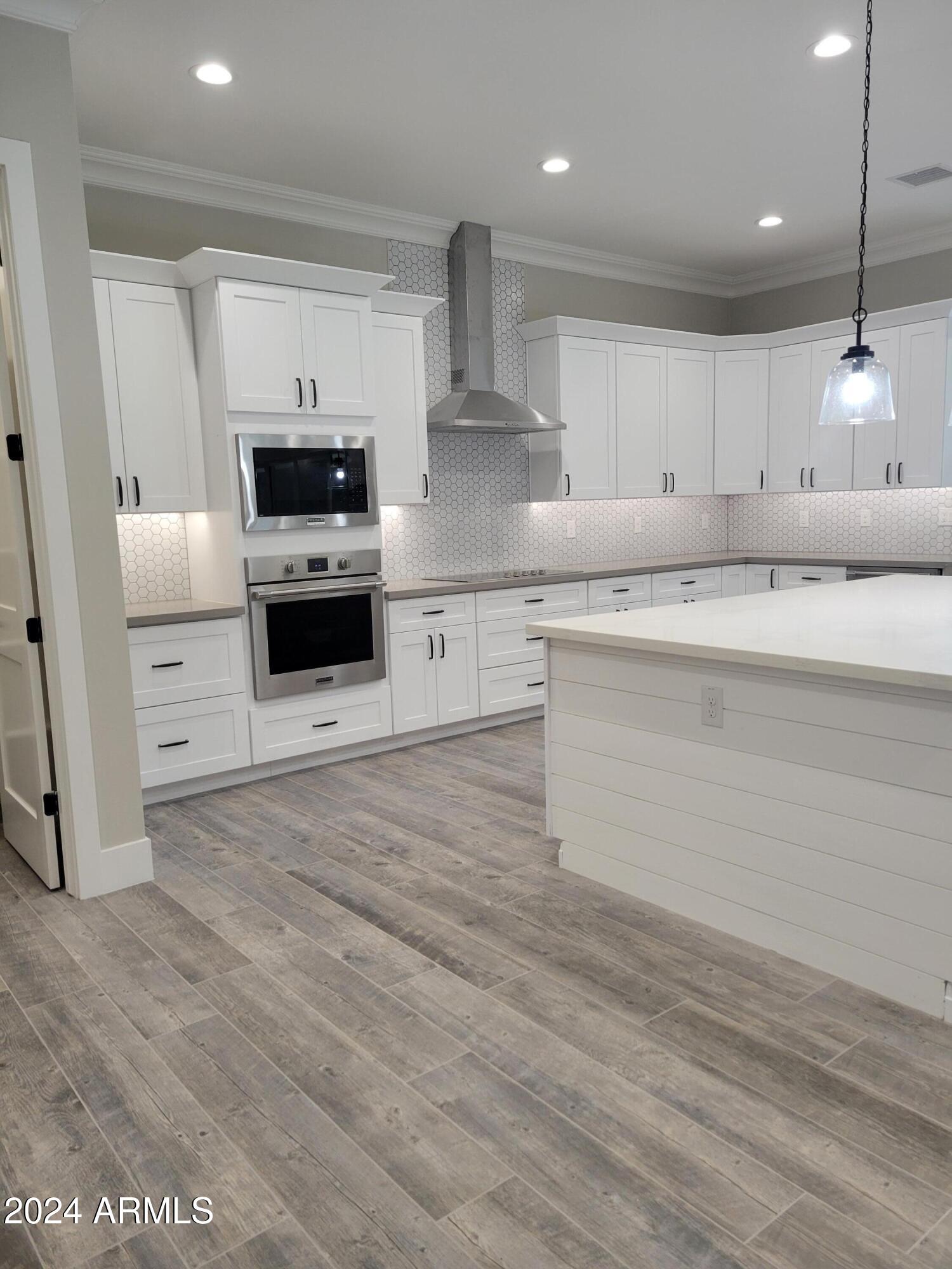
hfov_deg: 53.1
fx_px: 953
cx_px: 476
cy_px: 634
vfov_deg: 67.3
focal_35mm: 26
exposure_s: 1/120
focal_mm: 5.4
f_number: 1.8
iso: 160
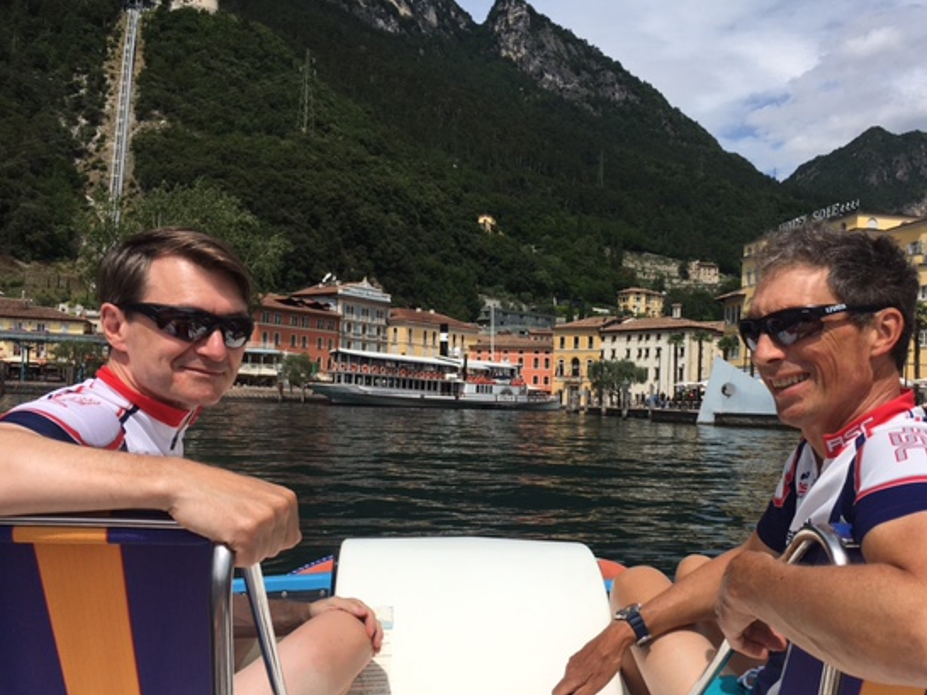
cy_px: 401
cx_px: 520
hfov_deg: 53.8
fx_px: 910
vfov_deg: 41.6
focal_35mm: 34
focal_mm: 4.15
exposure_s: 1/4274
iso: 25
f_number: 2.2
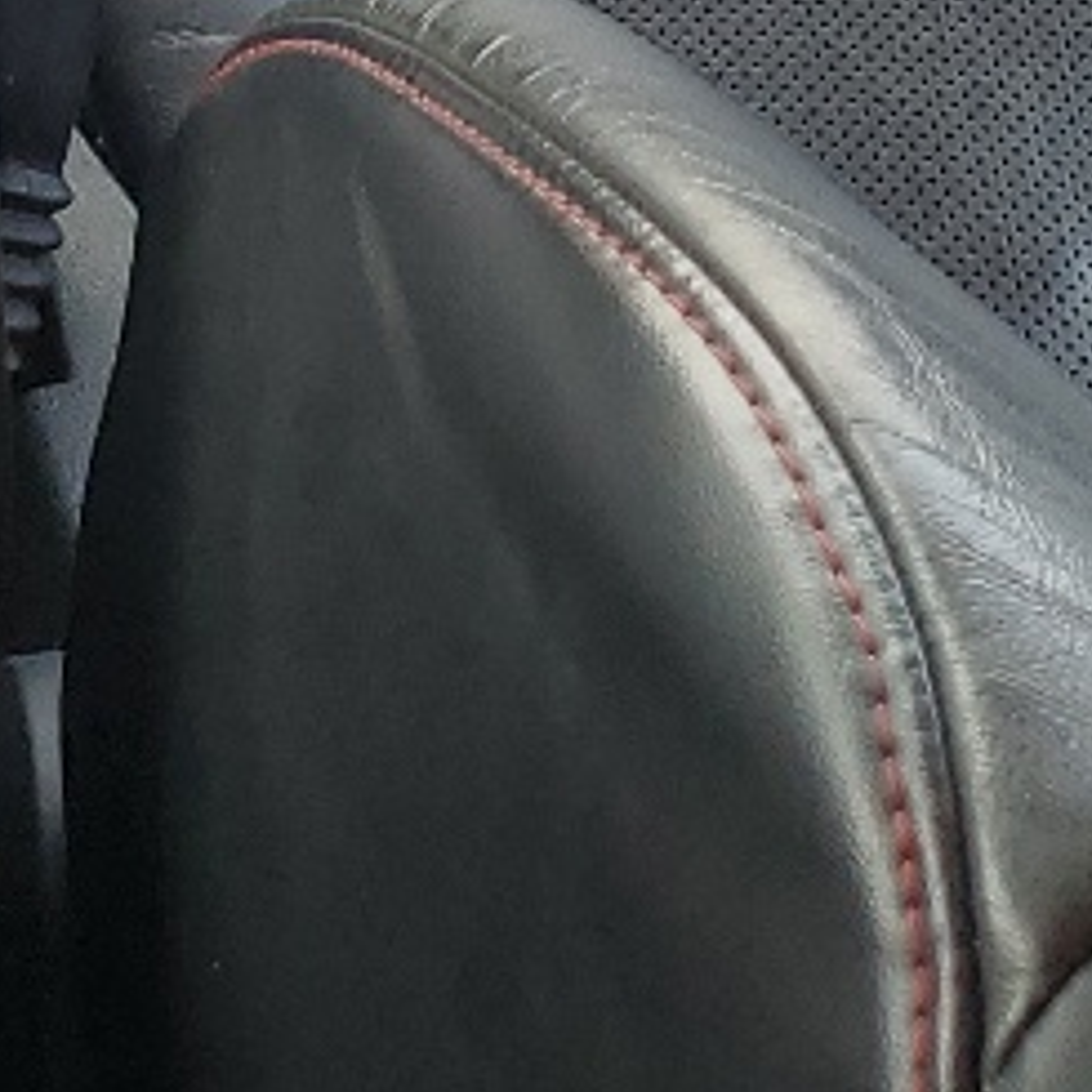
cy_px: -896
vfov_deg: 10.9
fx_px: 5354
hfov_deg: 11.0
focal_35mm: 150
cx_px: -798
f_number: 1.5
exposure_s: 1/294
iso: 50
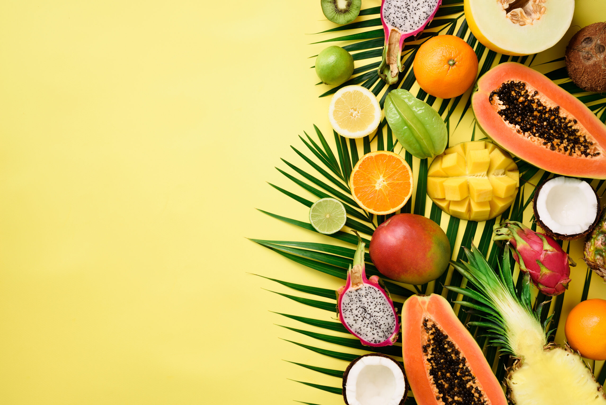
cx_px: 303
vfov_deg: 27.0
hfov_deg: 39.6
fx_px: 842
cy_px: 202
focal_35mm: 50
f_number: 7.1
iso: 100
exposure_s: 1/40
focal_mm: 50
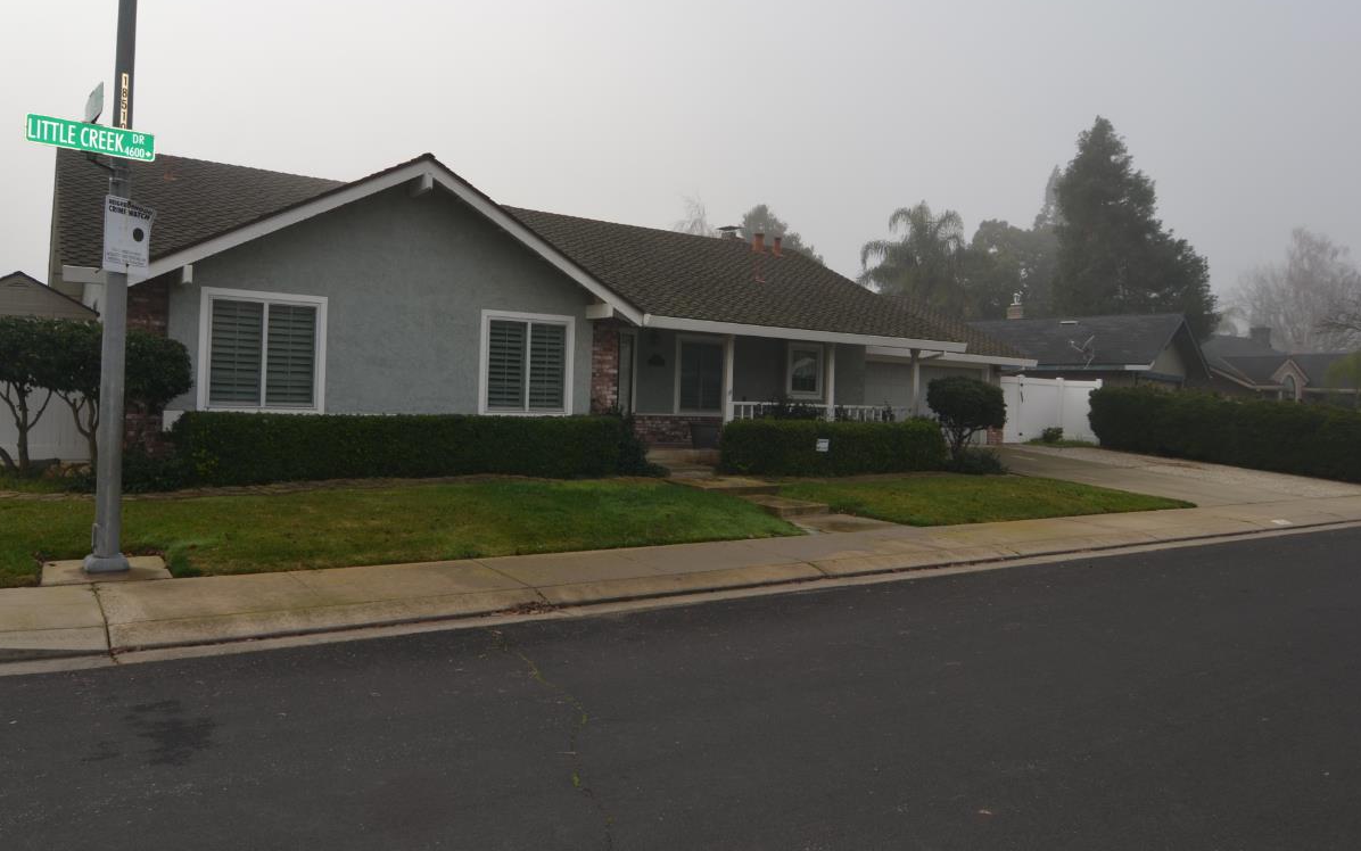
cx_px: 580
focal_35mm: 23
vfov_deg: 53.0
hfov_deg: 76.7
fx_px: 853
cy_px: 391
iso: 100
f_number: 8
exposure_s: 1/200
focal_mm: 12
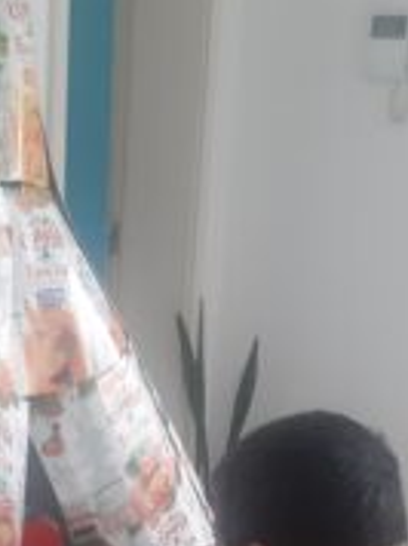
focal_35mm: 76
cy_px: 635
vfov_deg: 23.7
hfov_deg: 19.3
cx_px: 158
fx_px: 1197
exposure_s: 1/50
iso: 125
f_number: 1.7
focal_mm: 3.93
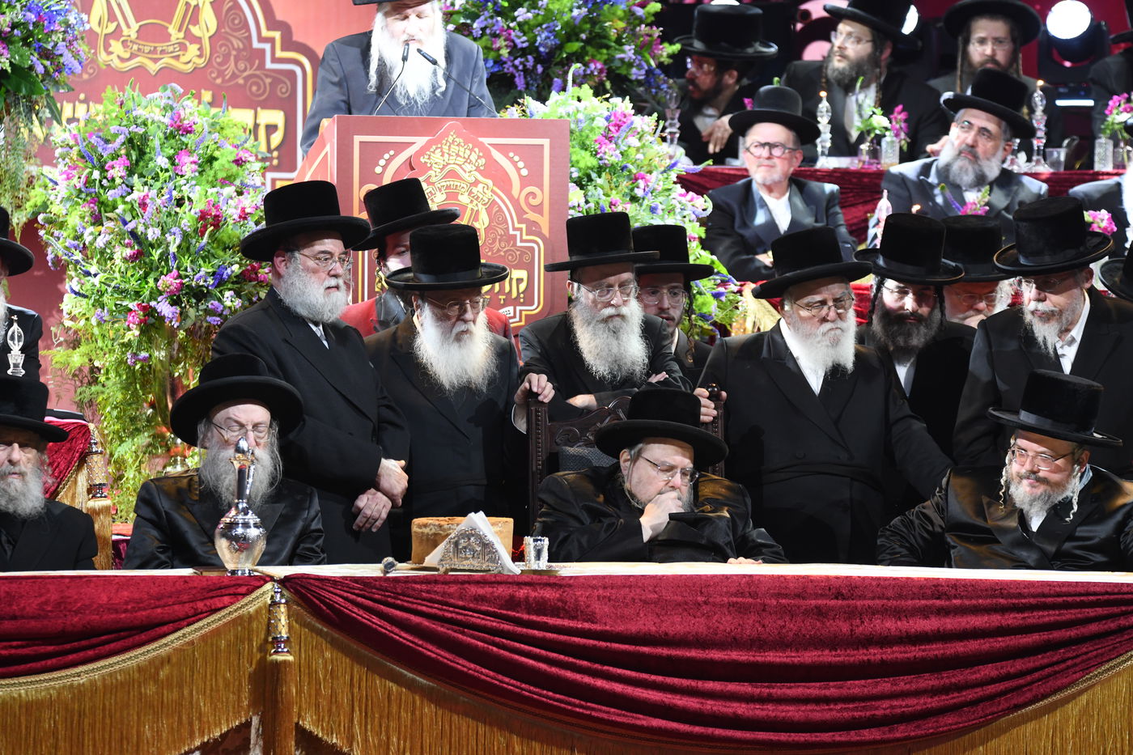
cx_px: 566
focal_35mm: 260
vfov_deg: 5.3
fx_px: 8181
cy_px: 378
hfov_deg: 7.9
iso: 1600
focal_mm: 260
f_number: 5.6
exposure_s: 1/100
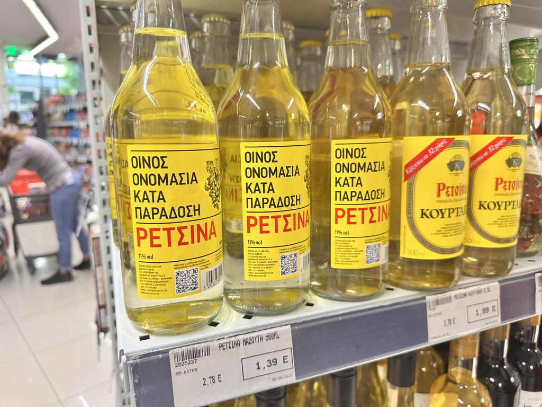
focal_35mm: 24
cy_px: 204
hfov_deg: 71.6
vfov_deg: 56.8
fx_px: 376
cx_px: 271
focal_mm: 6.86
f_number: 1.78
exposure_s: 1/100
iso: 160
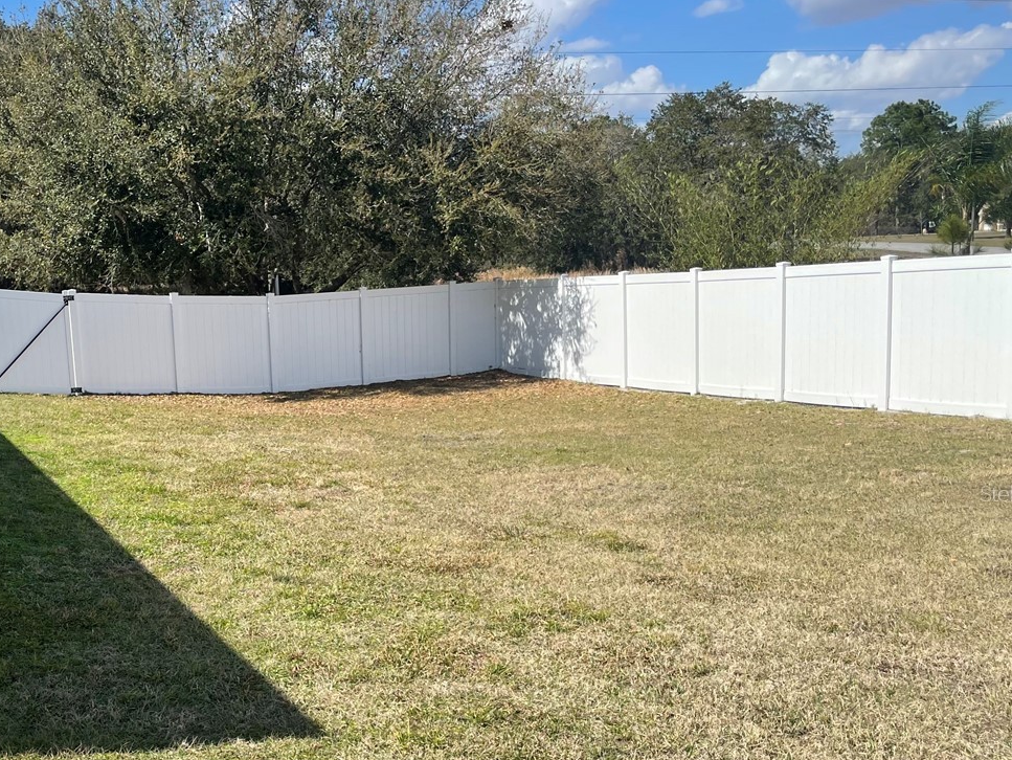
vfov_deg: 33.4
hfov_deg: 42.4
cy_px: 493
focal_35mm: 43
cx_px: 242
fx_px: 1258
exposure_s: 1/3040
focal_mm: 4.2
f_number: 1.6
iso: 32
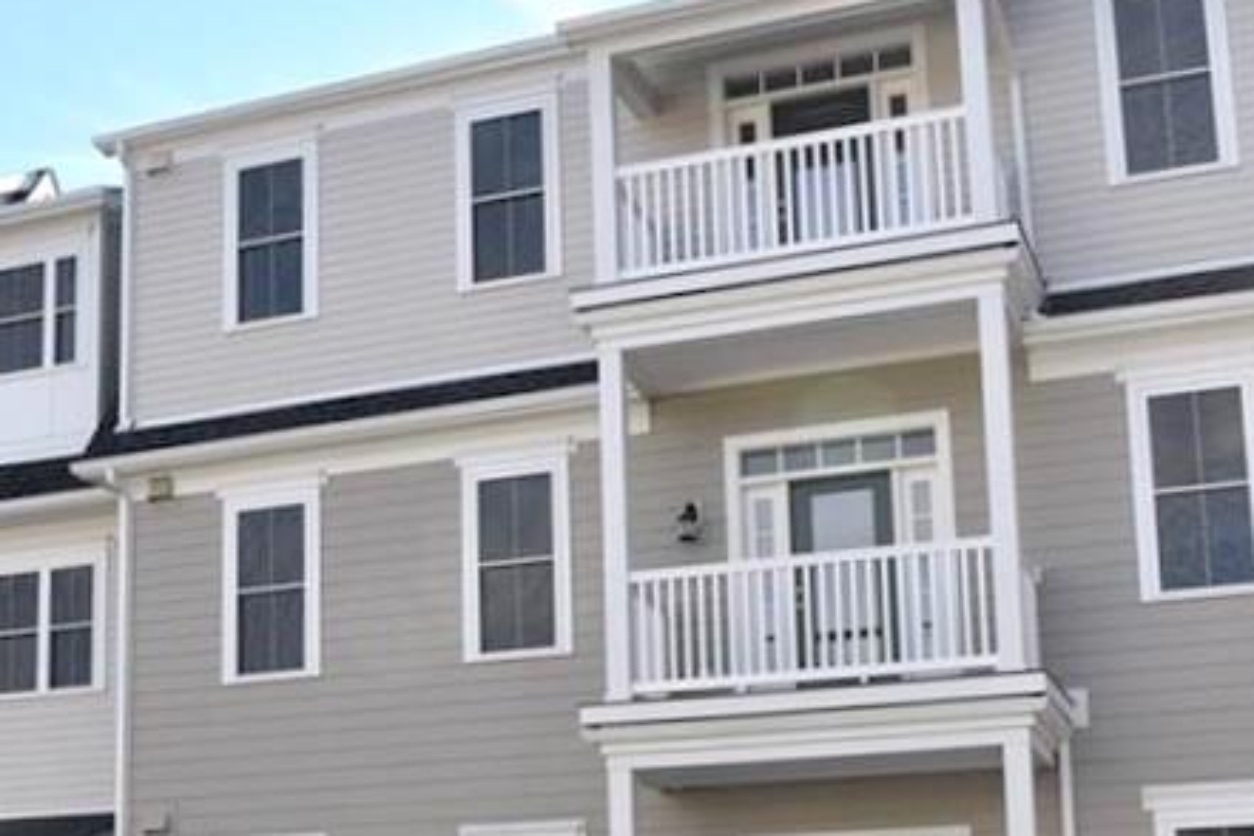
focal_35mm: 61
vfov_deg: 21.8
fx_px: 2125
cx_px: 166
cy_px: 742
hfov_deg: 31.6
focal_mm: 18
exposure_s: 1/250
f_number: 8
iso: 200
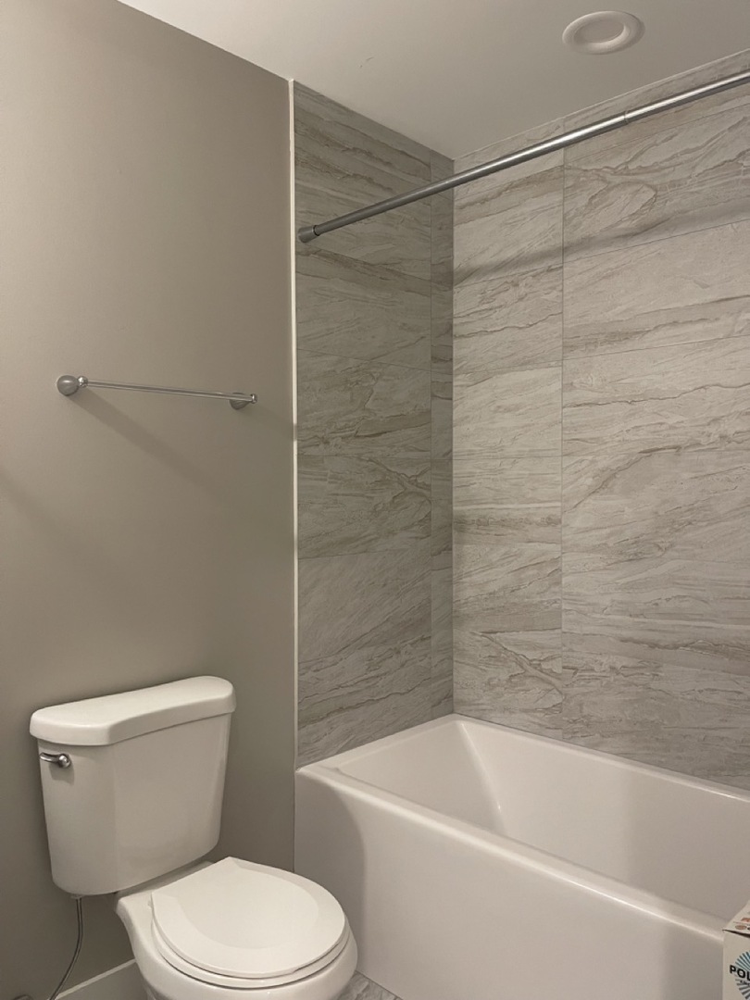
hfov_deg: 53.1
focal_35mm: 26
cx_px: 375
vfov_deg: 67.3
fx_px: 751
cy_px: 500
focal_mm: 5.1
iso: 250
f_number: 1.6
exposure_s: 1/60
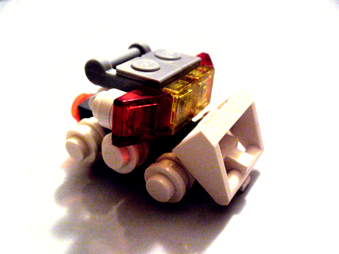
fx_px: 362
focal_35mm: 37
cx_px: 170
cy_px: 127
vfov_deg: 38.7
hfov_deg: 50.1
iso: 400
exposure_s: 1/25
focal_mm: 6.1
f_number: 2.8
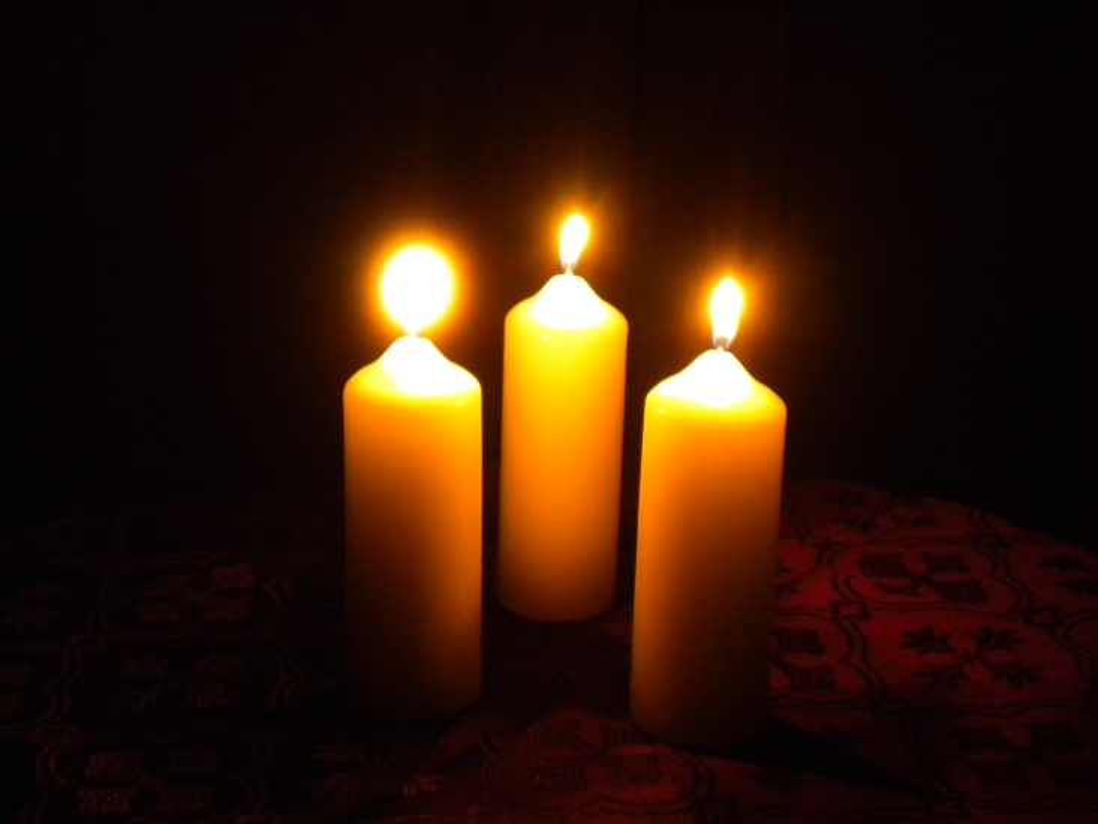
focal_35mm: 68
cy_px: 412
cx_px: 549
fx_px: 2157
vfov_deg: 21.6
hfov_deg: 28.6
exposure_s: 1/9.5
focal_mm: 12.3
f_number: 4.6
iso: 400
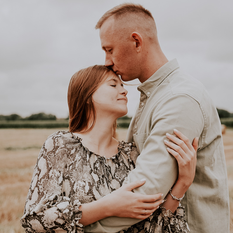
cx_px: 116
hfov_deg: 30.5
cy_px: 114
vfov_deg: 30.5
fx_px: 428
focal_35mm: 56
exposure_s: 1/400
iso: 100
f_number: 3.2
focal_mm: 43.9
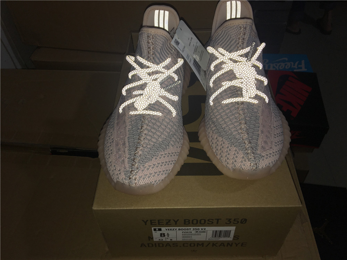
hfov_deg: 61.7
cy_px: 130
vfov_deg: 48.2
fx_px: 291
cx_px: 174
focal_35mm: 29
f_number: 2.2
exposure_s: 1/111
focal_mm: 4.15
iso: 25
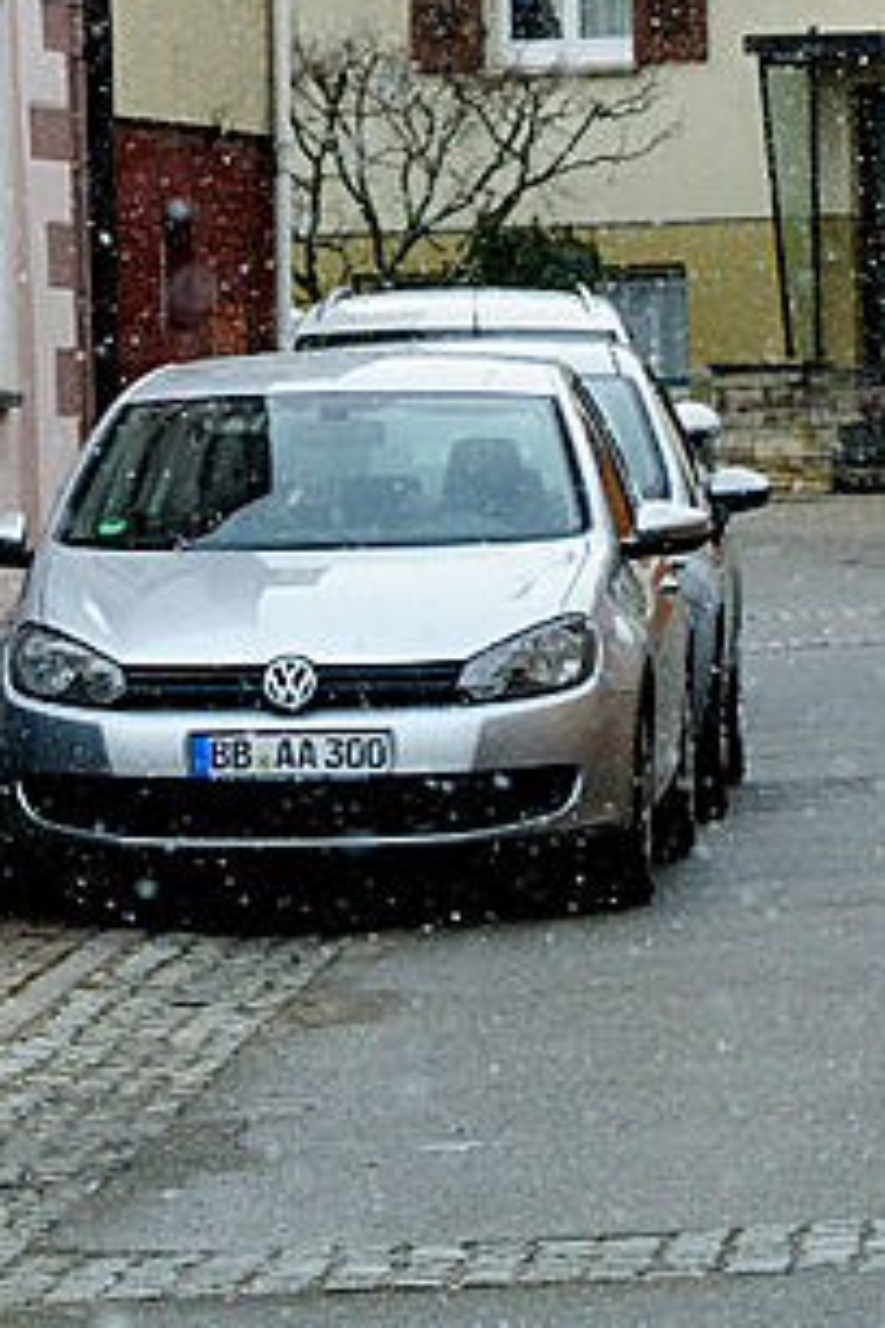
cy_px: -469
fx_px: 11393
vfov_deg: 6.6
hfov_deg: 4.4
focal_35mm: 309
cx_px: 427
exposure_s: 1/500
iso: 400
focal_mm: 70
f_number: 6.3
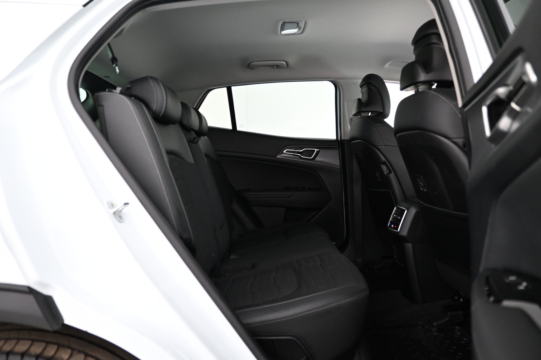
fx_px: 383
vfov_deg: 50.4
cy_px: 180
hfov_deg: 70.4
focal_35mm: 26
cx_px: 270
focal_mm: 17
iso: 1600
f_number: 3.5
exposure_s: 1/20
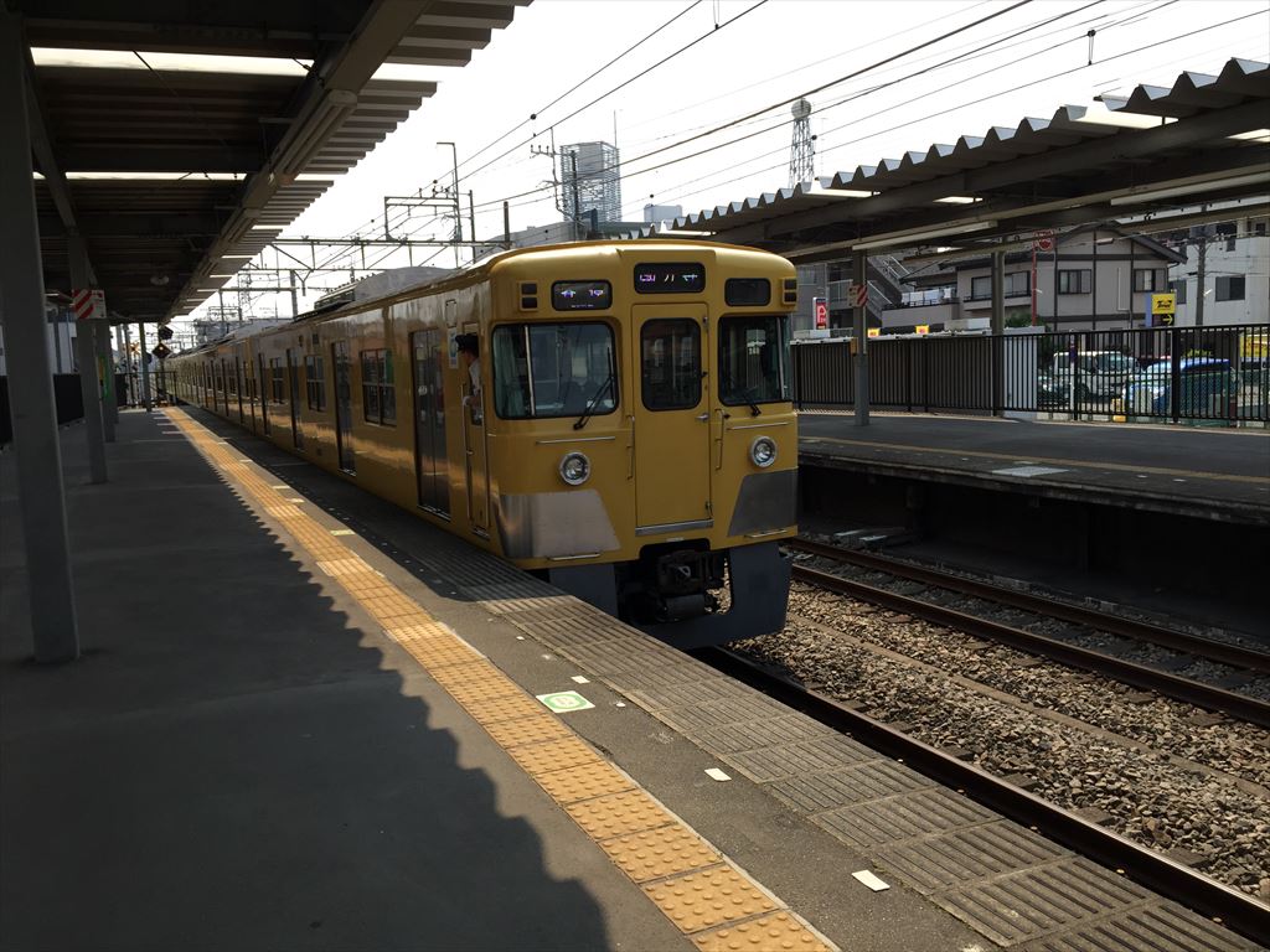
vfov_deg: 48.2
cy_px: 476
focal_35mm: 29
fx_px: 1064
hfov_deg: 61.7
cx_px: 635
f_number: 2.2
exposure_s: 1/1041
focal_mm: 4.15
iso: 32
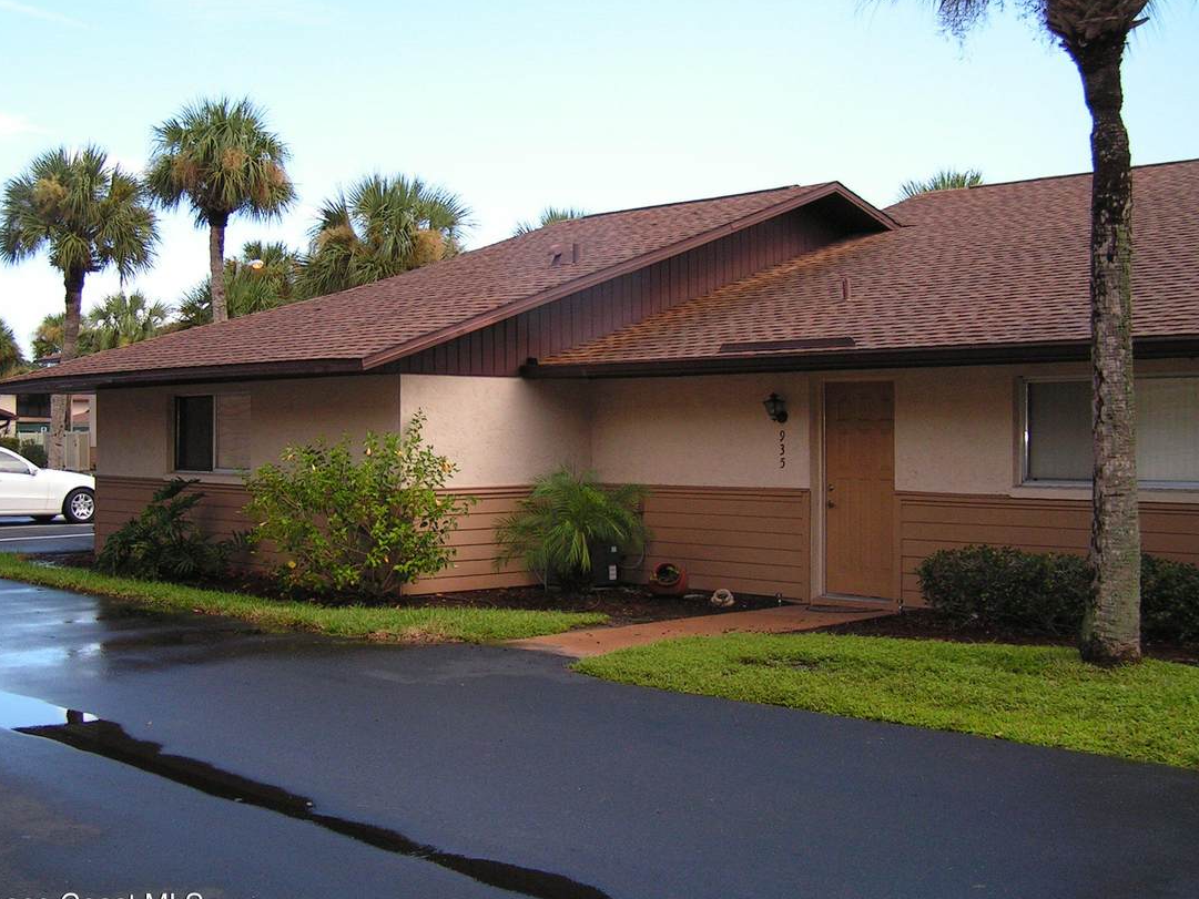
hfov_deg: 42.1
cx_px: 579
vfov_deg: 32.2
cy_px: 420
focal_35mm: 45
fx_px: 1559
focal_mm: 6.3
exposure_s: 1/400
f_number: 2.8
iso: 80
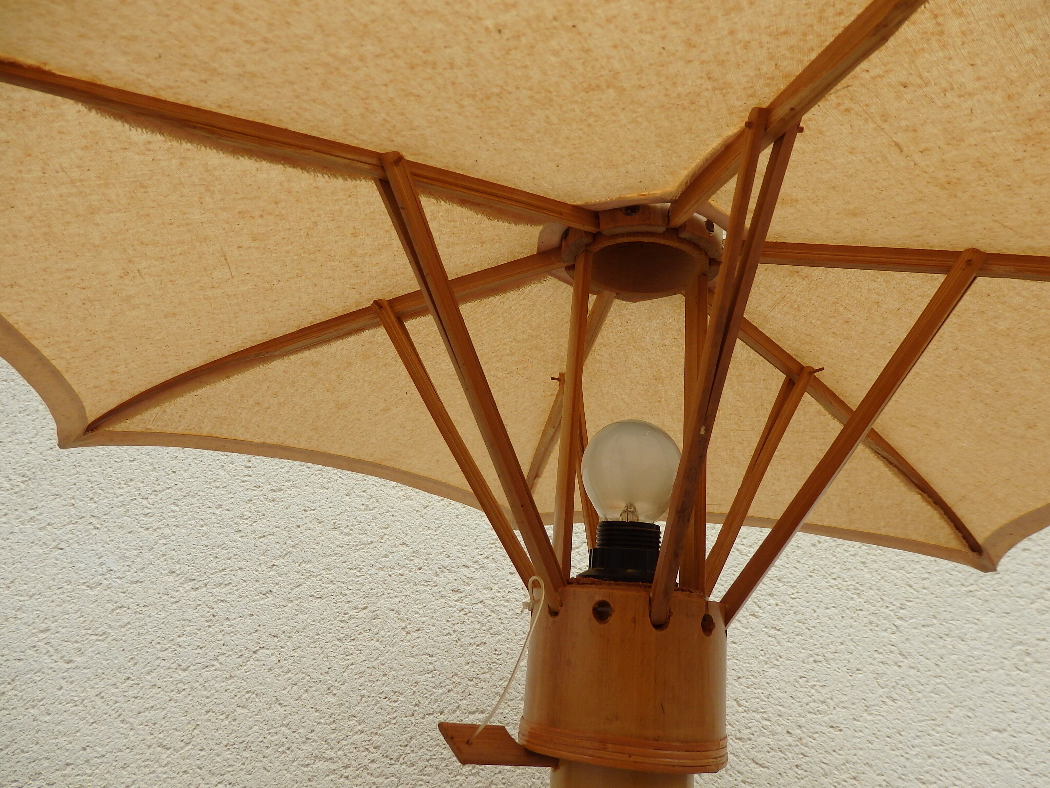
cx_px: 525
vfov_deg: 54.9
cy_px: 394
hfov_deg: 69.4
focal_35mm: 25
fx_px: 758
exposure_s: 1/500
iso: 125
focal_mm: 4.5
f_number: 3
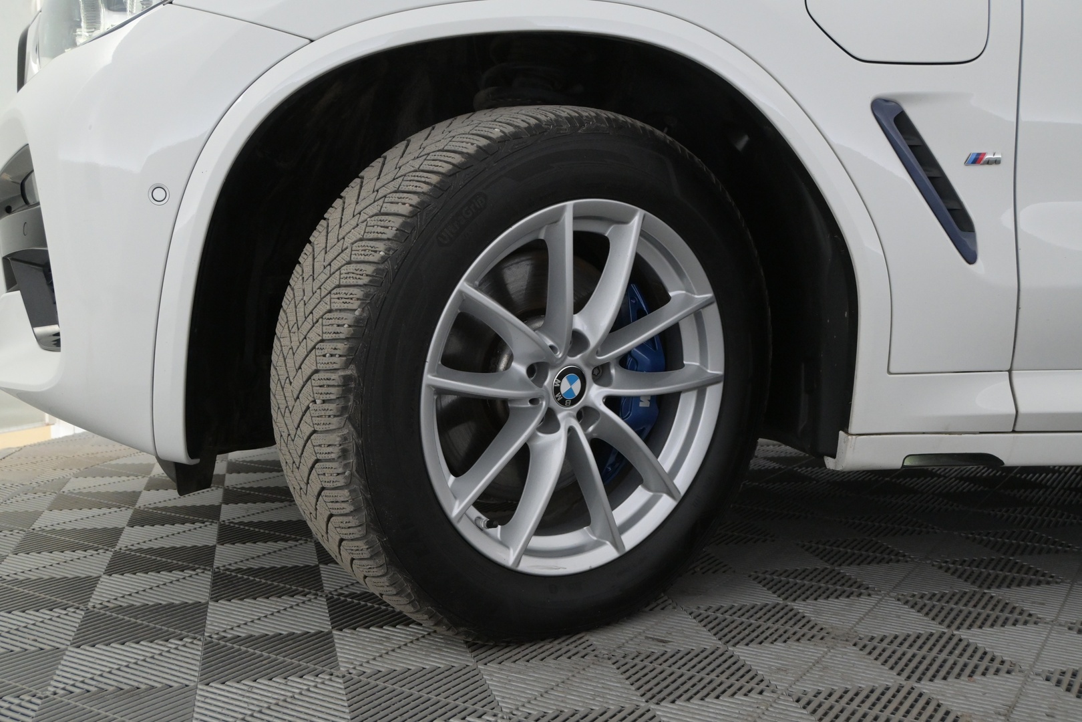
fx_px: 1104
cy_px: 361
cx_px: 541
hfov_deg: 52.2
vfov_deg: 36.2
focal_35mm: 37
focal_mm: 24.5
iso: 2500
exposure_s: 1/125
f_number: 5.6
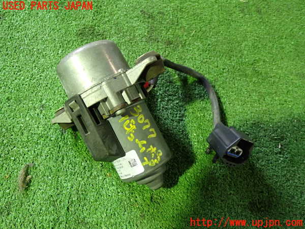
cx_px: 152
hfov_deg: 60.0
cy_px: 114
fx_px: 264
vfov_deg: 46.8
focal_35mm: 30
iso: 800
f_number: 2.3
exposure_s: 1/30
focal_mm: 5.4
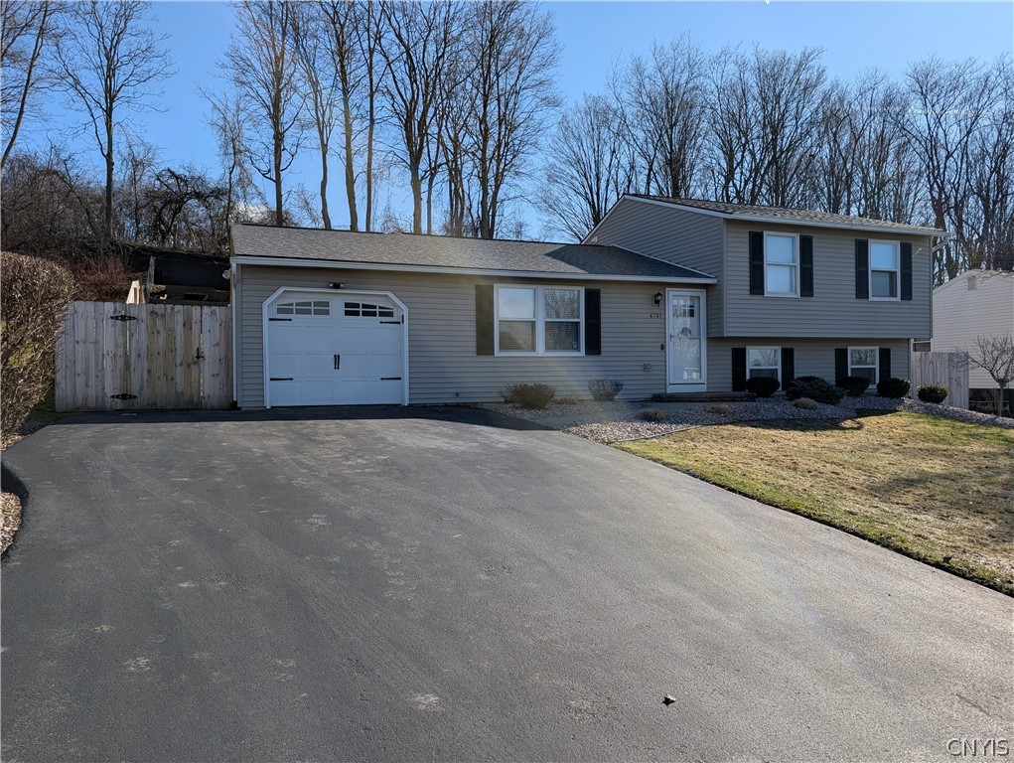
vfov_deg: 56.9
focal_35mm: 24
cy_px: 382
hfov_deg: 71.5
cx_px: 507
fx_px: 704
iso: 19
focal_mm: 6.9
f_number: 1.68
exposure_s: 1/1185
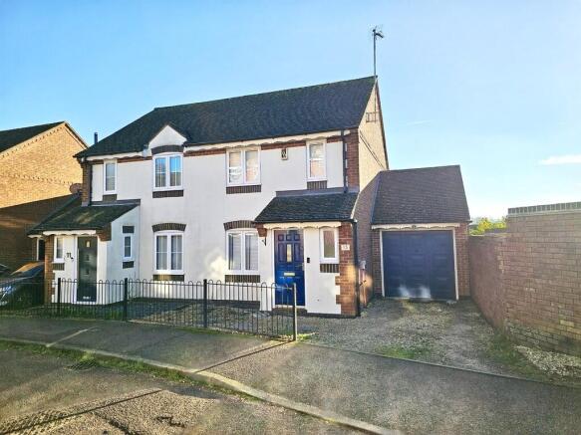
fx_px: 386
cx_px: 290
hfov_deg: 73.9
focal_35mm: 23
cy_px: 218
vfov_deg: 58.9
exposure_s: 1/455
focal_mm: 6.3
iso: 10
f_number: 1.7
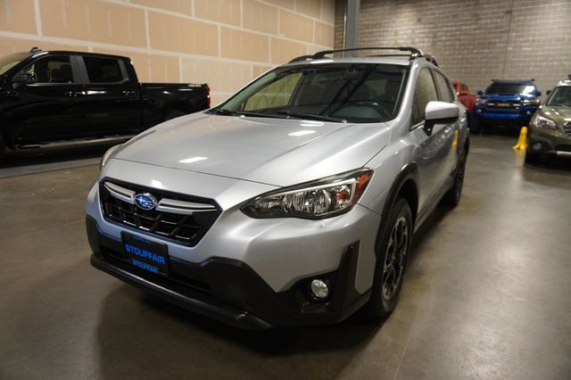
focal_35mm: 24
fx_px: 380
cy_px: 190
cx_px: 286
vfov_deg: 53.1
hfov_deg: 73.8
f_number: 3.5
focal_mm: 16
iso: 2000
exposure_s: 1/160
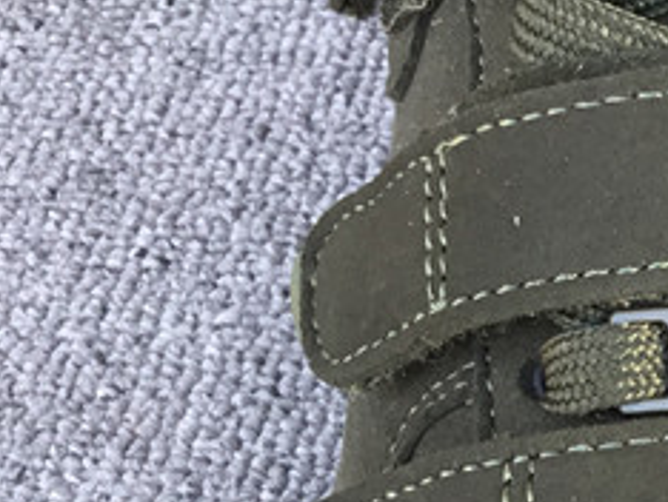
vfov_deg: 12.2
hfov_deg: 14.8
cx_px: 1122
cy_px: 569
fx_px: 2299
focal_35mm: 119
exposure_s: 1/100
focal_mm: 3.3
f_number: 2.4
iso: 40
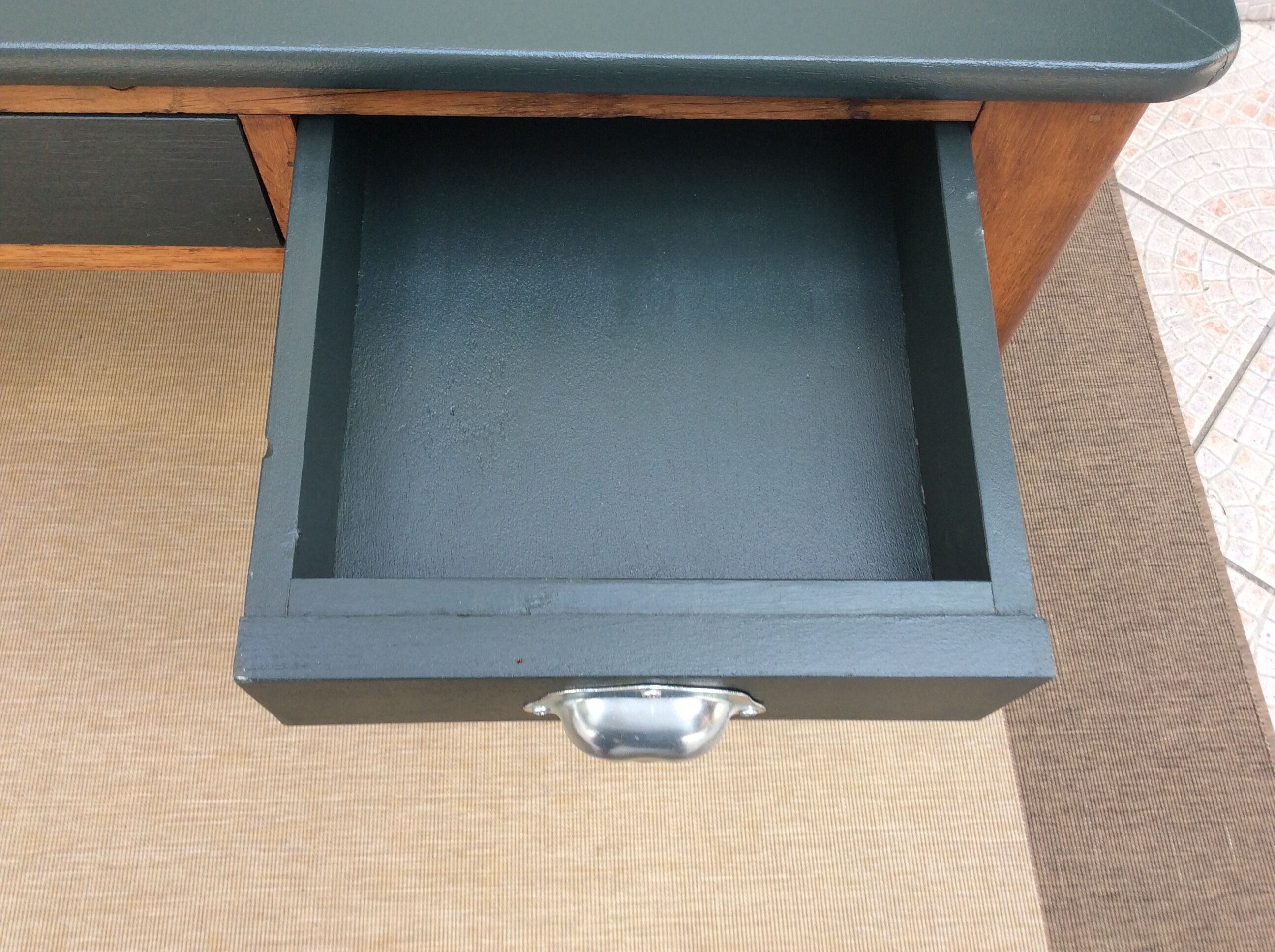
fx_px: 1177
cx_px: 638
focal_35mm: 32
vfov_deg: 44.1
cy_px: 476
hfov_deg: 56.9
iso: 32
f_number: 2.4
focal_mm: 3.3
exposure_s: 1/111
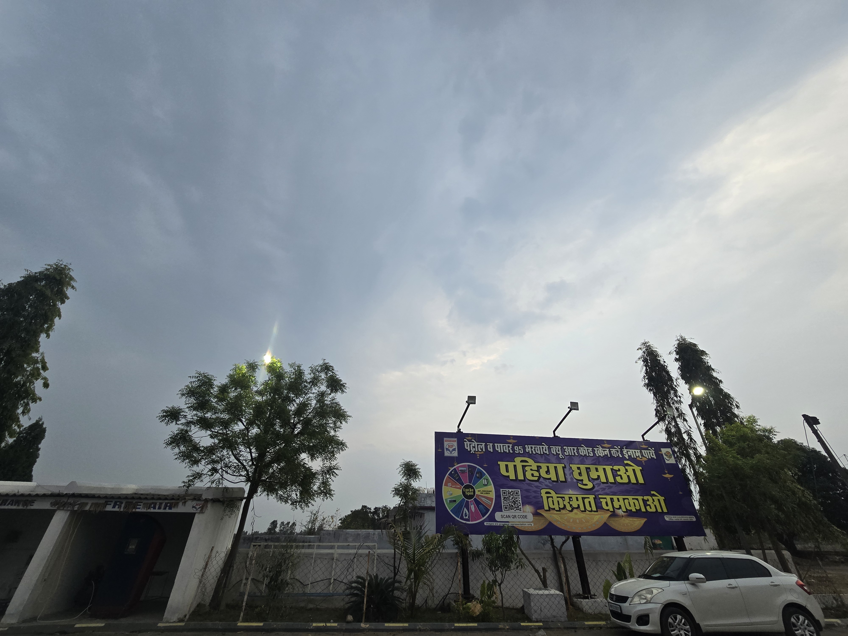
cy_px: 318
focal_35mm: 13
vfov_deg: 89.9
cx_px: 424
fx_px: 318
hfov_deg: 106.2
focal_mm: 2.2
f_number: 2.2
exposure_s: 1/100
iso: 100
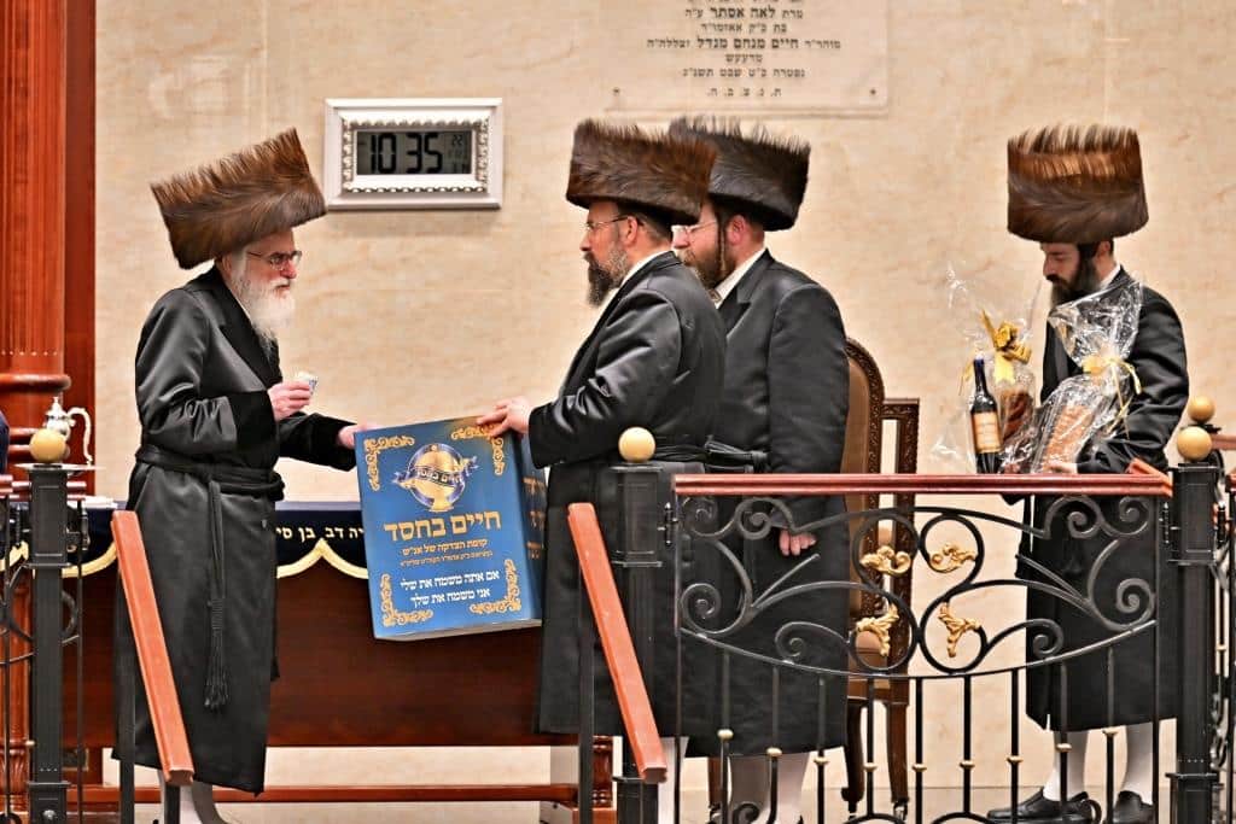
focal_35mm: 232
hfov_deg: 8.9
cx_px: 618
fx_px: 7966
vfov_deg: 5.9
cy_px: 412
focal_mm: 155
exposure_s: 1/400
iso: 800
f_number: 2.8
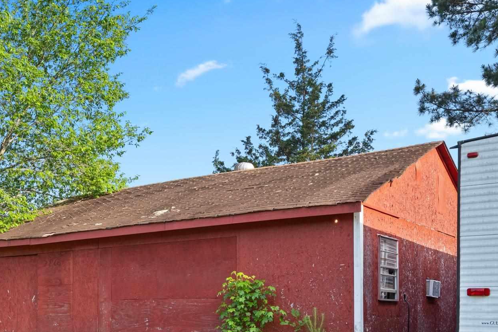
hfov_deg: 41.2
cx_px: 132
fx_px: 643
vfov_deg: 27.7
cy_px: 309
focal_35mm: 46
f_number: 7.1
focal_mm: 15.5
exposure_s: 1/160
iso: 400
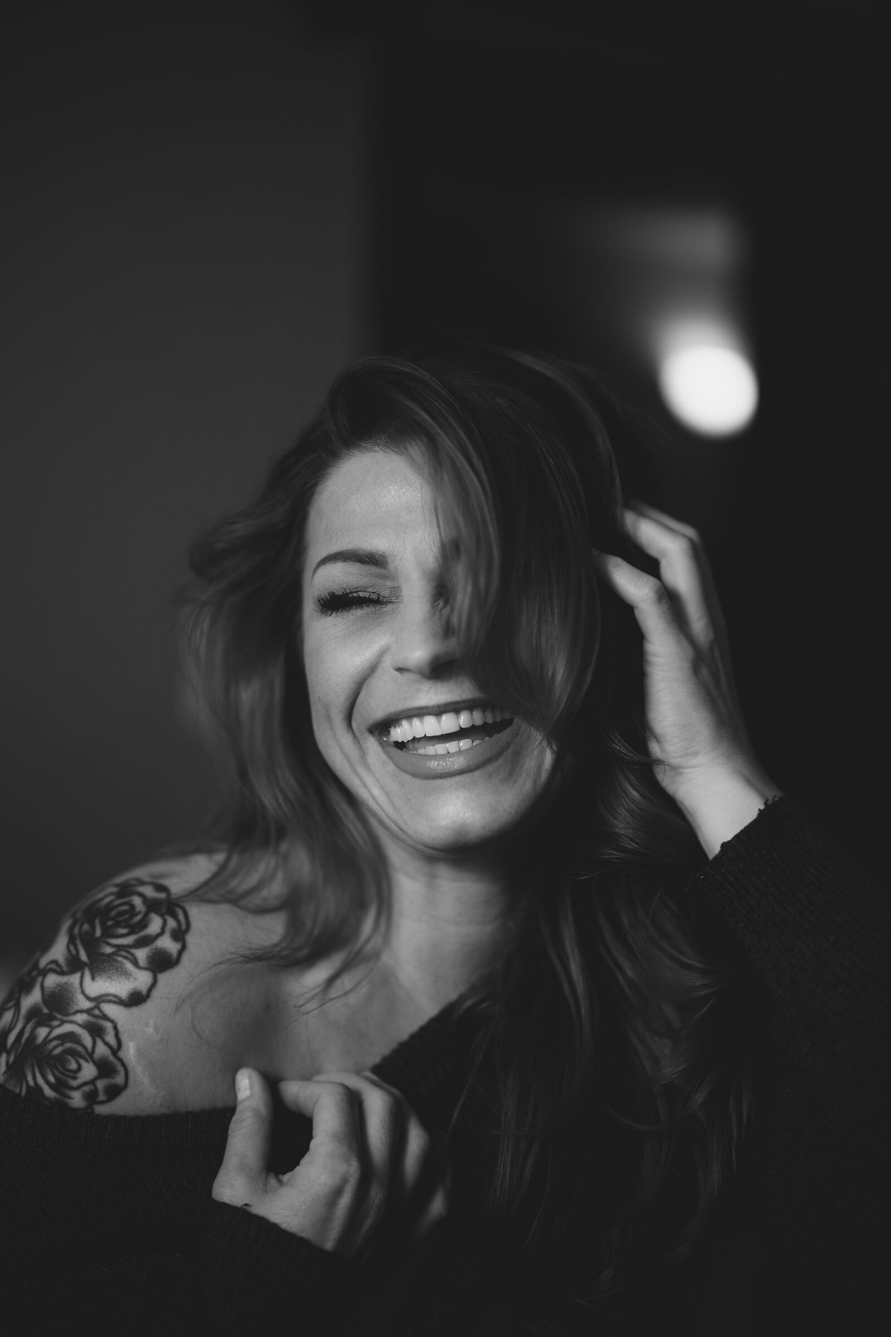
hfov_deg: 27.0
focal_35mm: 50
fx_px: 1856
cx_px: 446
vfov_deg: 39.6
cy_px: 668
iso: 160
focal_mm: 50
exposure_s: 1/500
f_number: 1.2
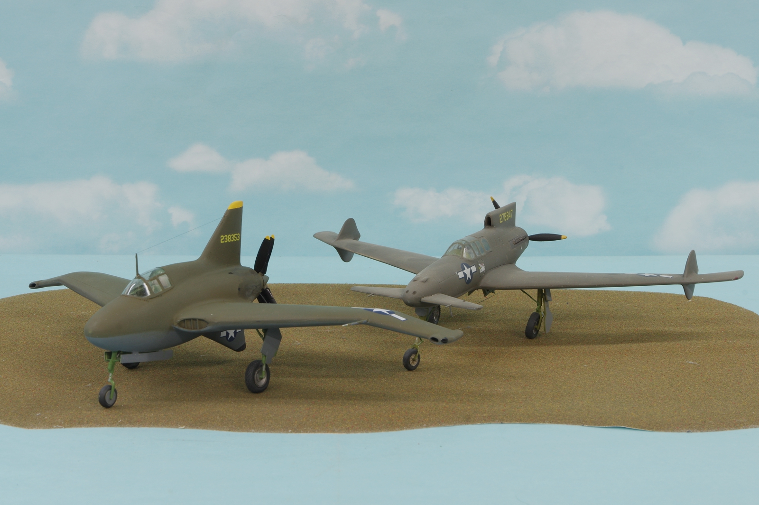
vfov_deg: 18.9
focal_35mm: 72
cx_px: 380
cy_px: 252
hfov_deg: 28.1
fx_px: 1517
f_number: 18
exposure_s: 1/1.67
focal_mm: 48
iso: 100
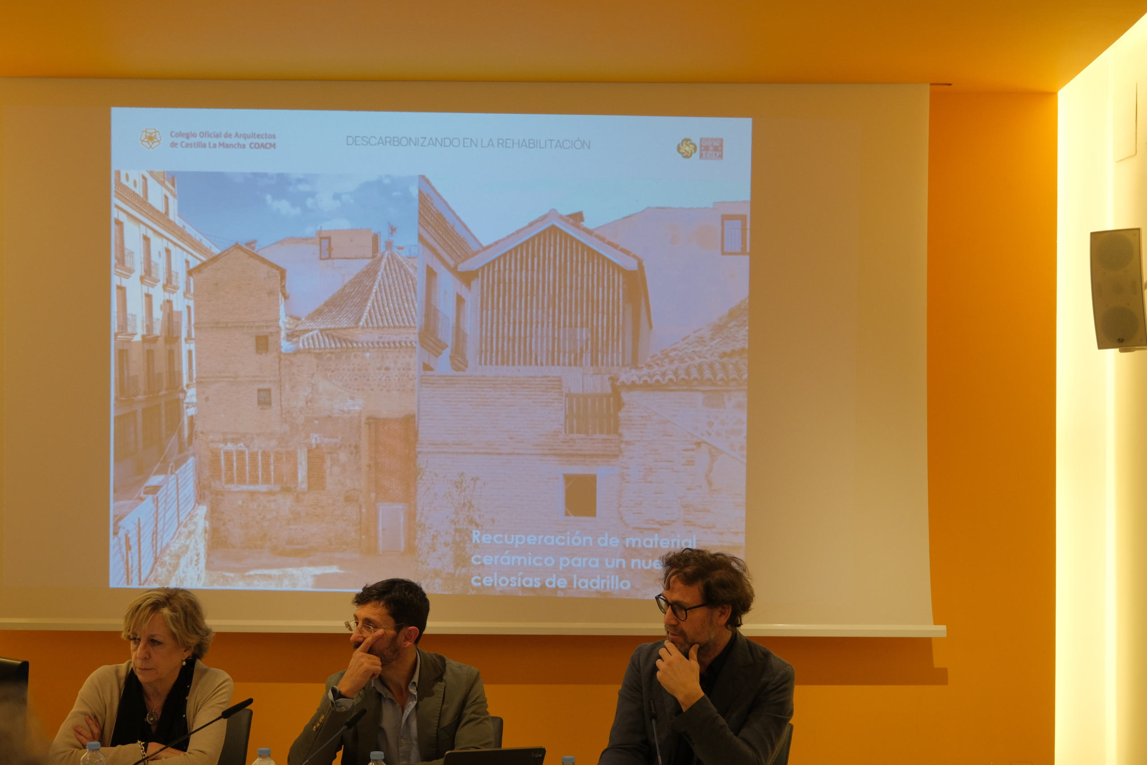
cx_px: 574
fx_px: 1784
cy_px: 382
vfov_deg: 24.2
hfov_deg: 35.6
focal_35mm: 56
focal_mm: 37.6
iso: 1250
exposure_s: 1/110
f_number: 4
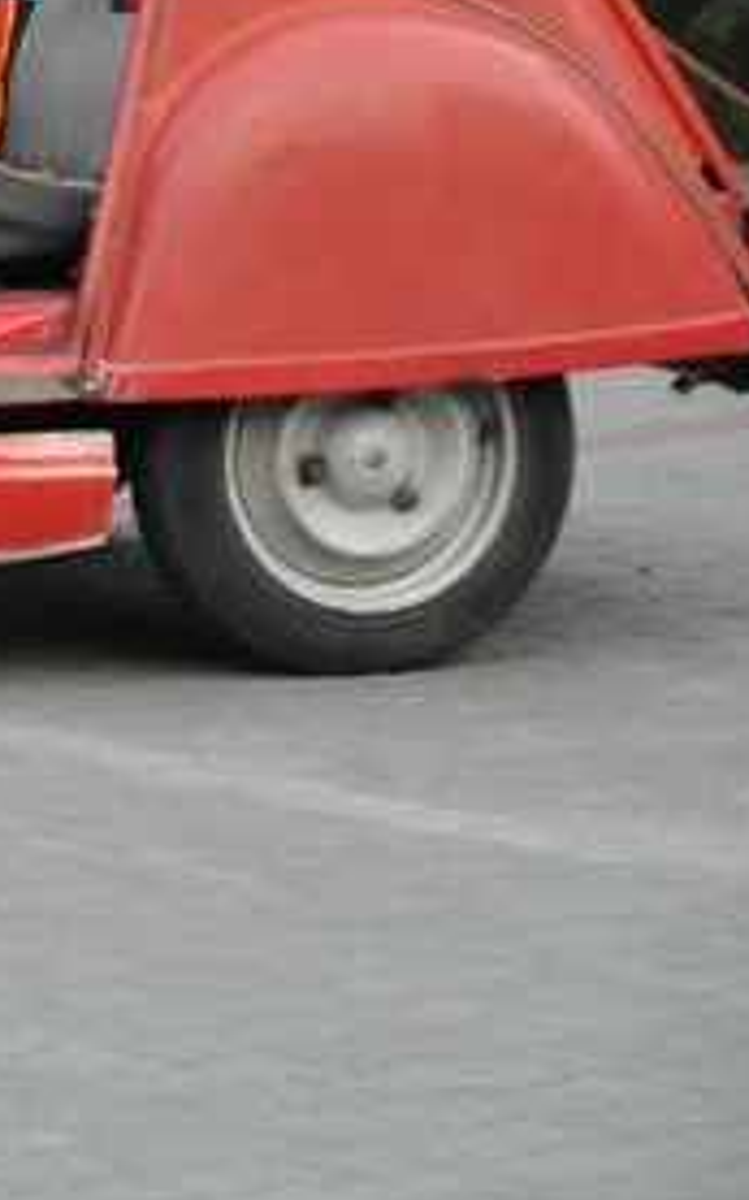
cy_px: 323
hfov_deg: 3.7
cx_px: -630
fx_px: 11437
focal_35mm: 350
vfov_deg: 6.0
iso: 1800
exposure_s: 1/250
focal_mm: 98
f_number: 5.6
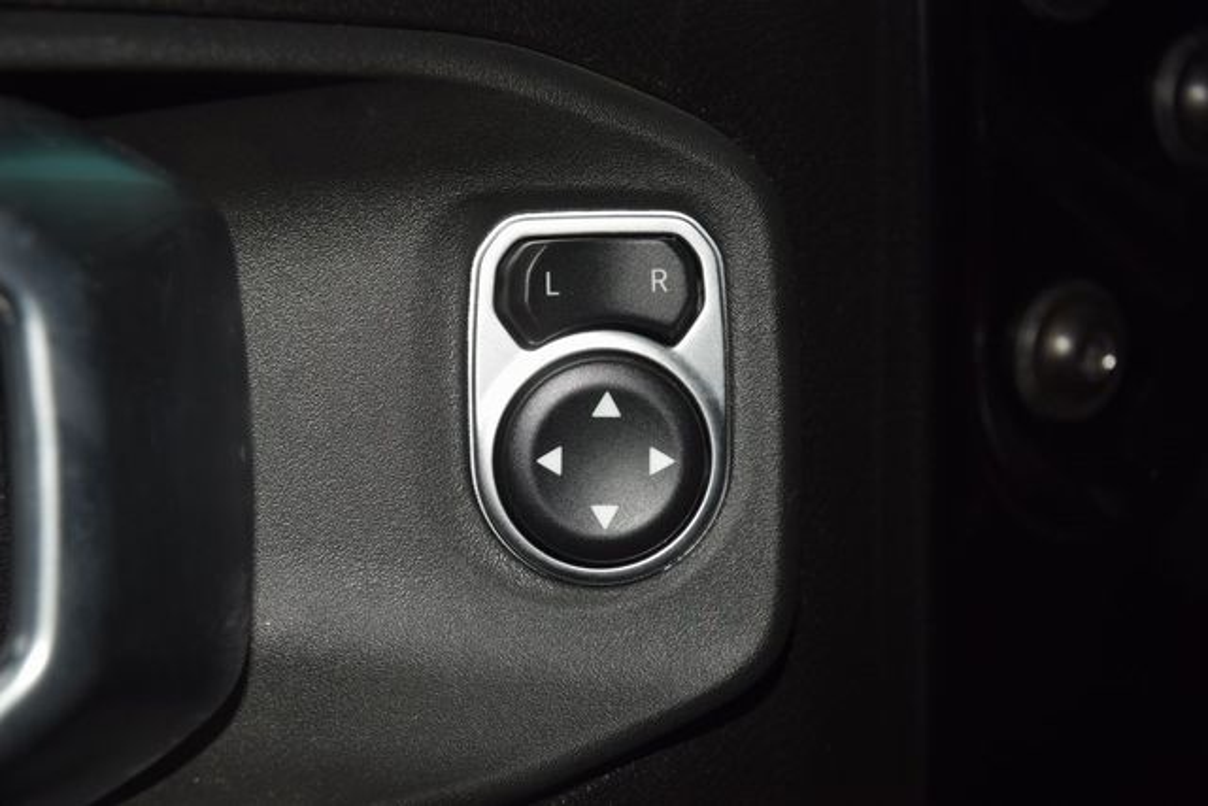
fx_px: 3524
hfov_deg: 19.5
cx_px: 604
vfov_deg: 13.0
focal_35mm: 105
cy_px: 403
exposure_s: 1/125
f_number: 8
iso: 100
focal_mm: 70
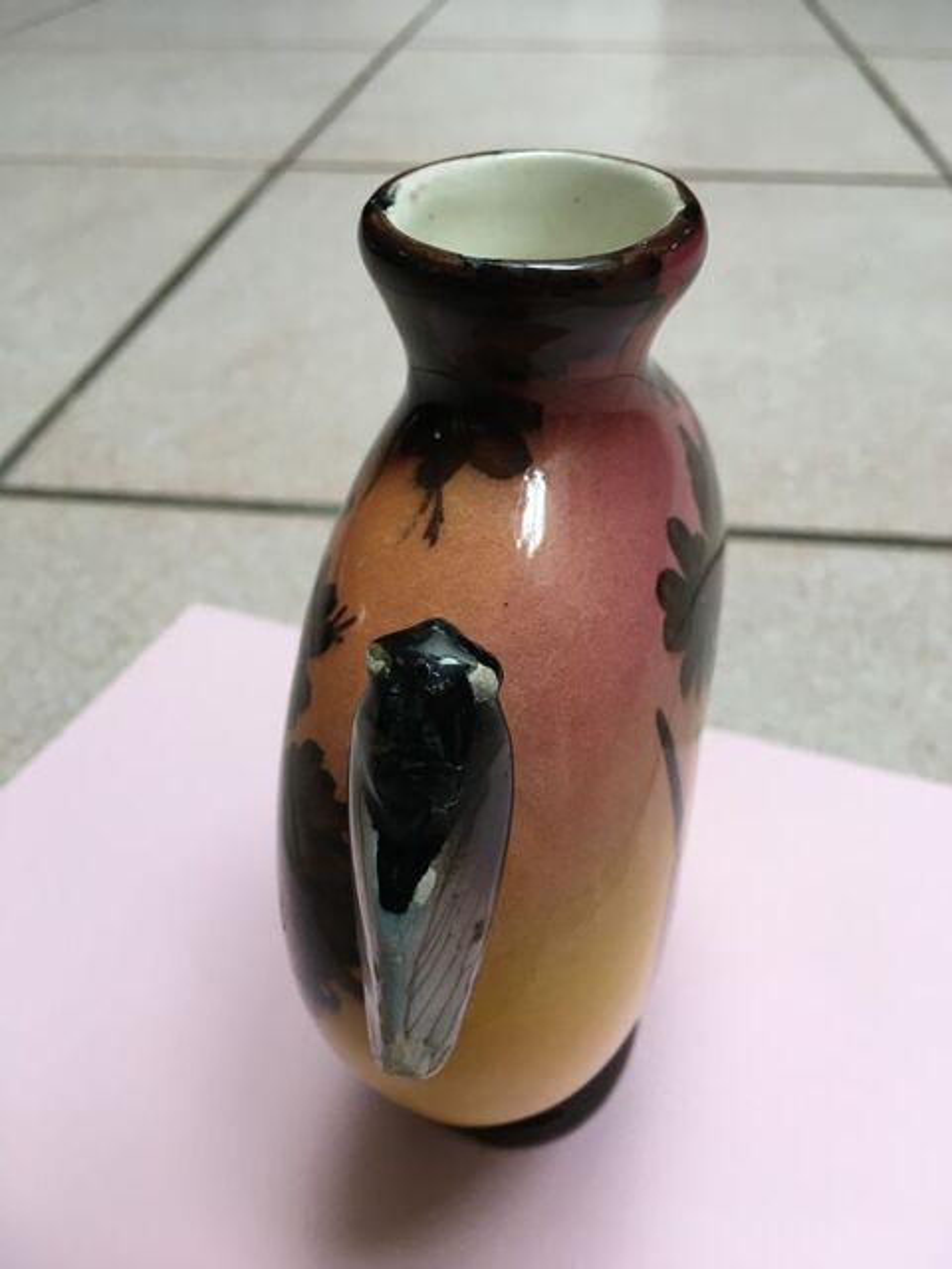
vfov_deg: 61.7
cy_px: 634
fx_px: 1063
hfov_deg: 48.2
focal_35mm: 29
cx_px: 476
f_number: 2.2
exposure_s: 1/33
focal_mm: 4.15
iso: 100
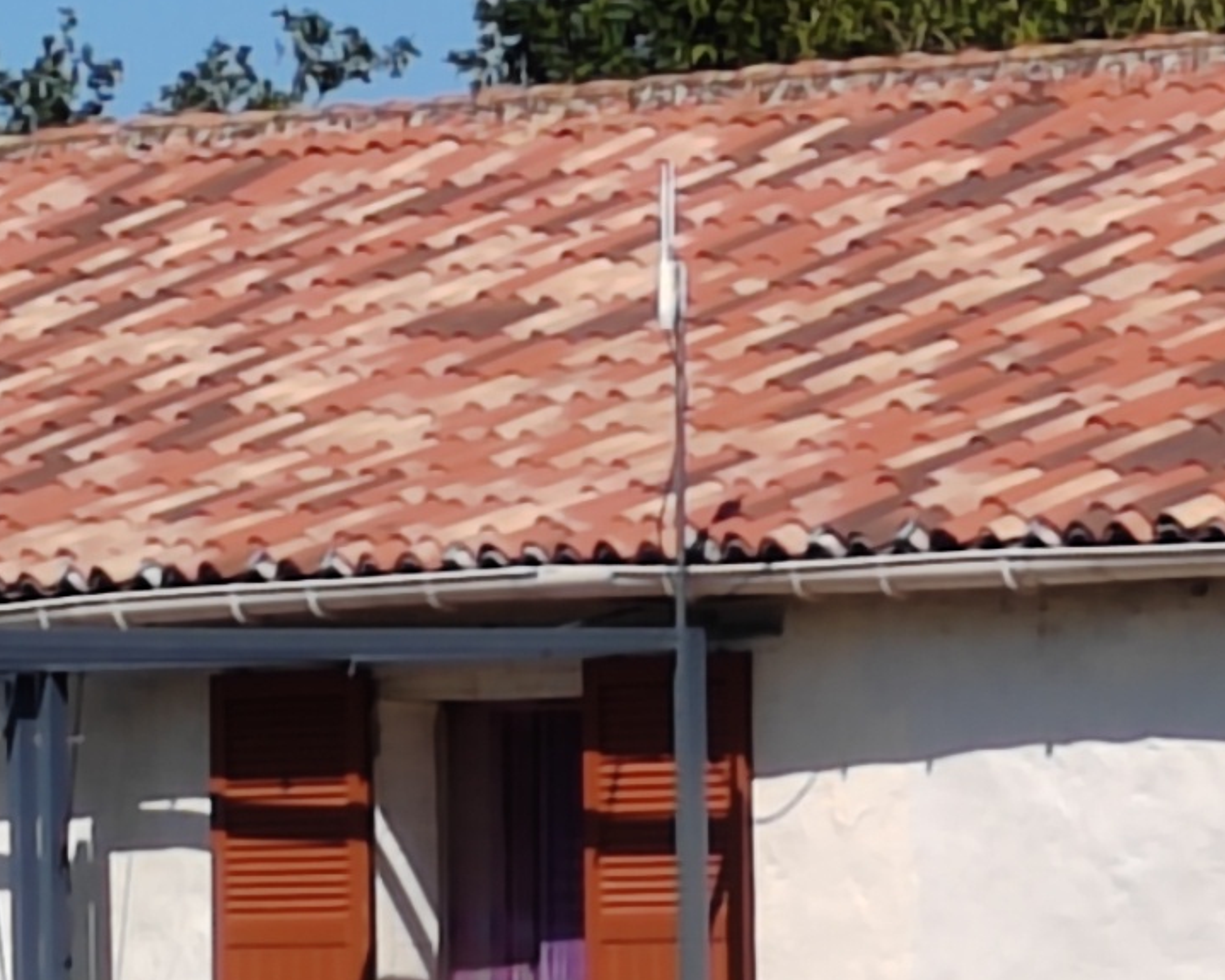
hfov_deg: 5.6
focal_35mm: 345
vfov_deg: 4.5
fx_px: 12513
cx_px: 974
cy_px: 704
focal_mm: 5.52
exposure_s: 1/1600
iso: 100
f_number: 1.9
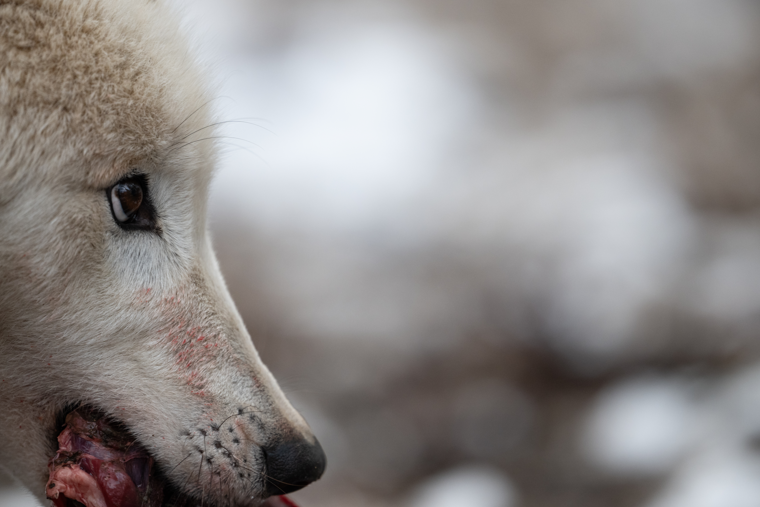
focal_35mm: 430
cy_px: 269
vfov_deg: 3.2
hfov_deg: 4.8
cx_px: 396
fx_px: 9077
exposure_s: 1/1250
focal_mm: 400
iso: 1250
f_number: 3.2
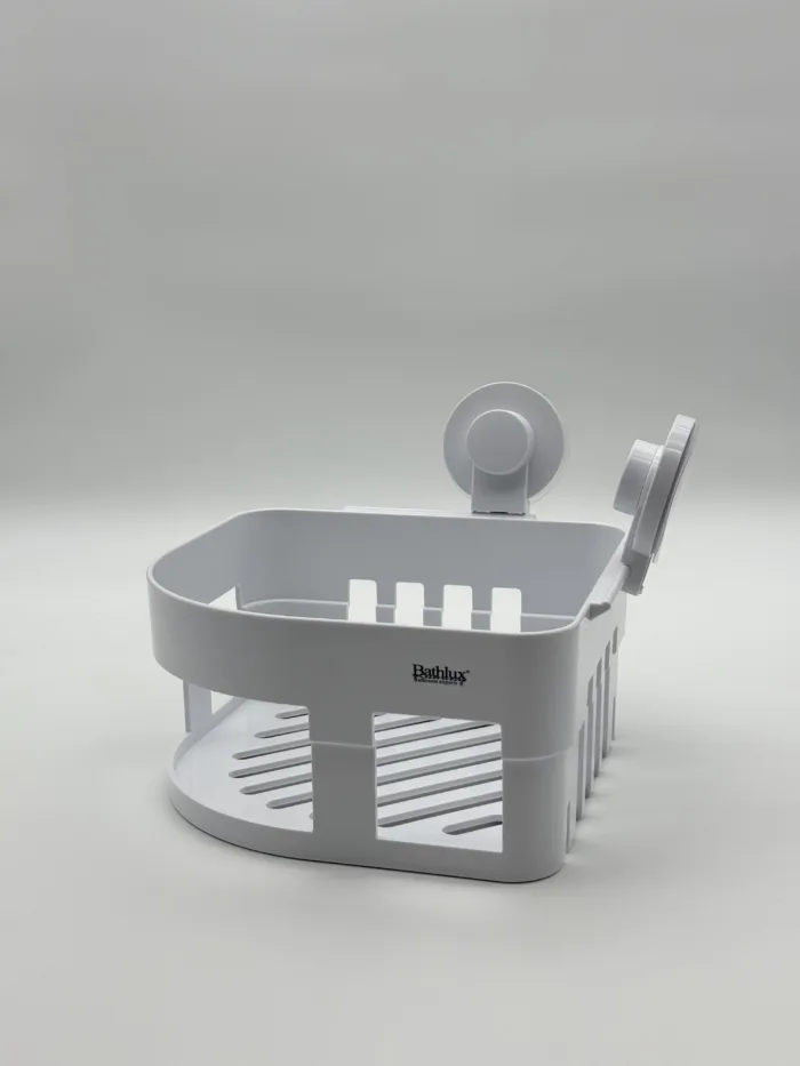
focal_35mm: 48
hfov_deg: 30.3
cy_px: 533
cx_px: 400
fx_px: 1479
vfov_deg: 39.7
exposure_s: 1/669
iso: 64
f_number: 1.78
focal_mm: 6.76
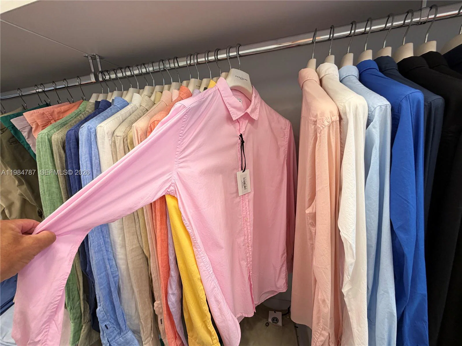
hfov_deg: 102.1
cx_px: 231
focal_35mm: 14
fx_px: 187
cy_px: 173
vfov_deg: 85.7
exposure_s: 1/61
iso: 100
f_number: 2.2
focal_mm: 2.22
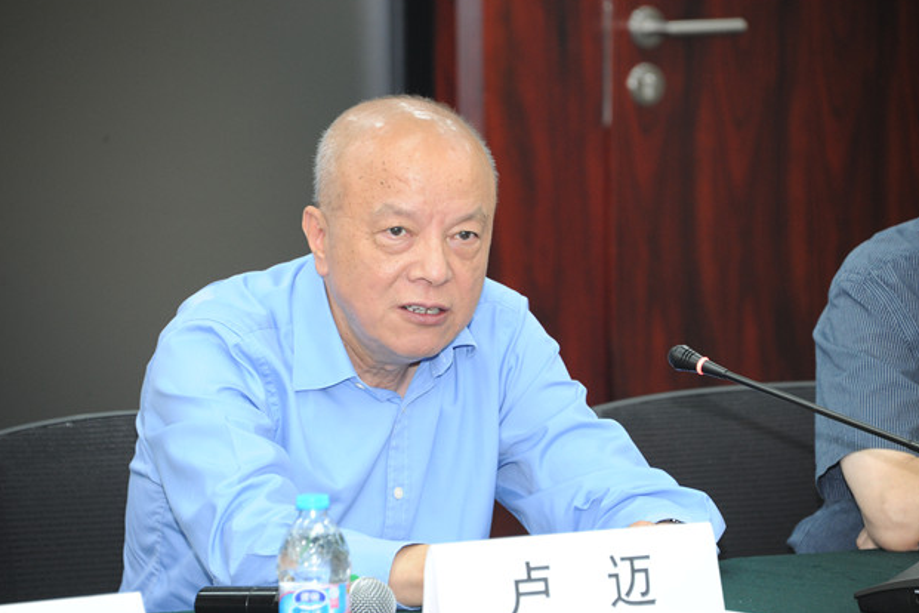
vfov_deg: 4.4
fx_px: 7887
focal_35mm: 309
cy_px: 305
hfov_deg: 6.7
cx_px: 456
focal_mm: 300
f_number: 7.1
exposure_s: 1/60
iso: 1600
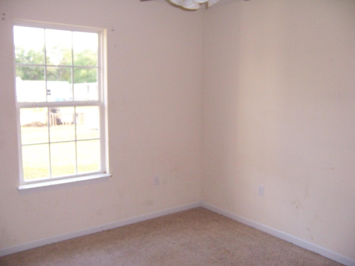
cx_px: 178
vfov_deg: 42.9
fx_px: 338
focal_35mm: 33
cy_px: 133
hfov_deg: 55.4
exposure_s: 1/60
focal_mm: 5.5
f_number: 2.8
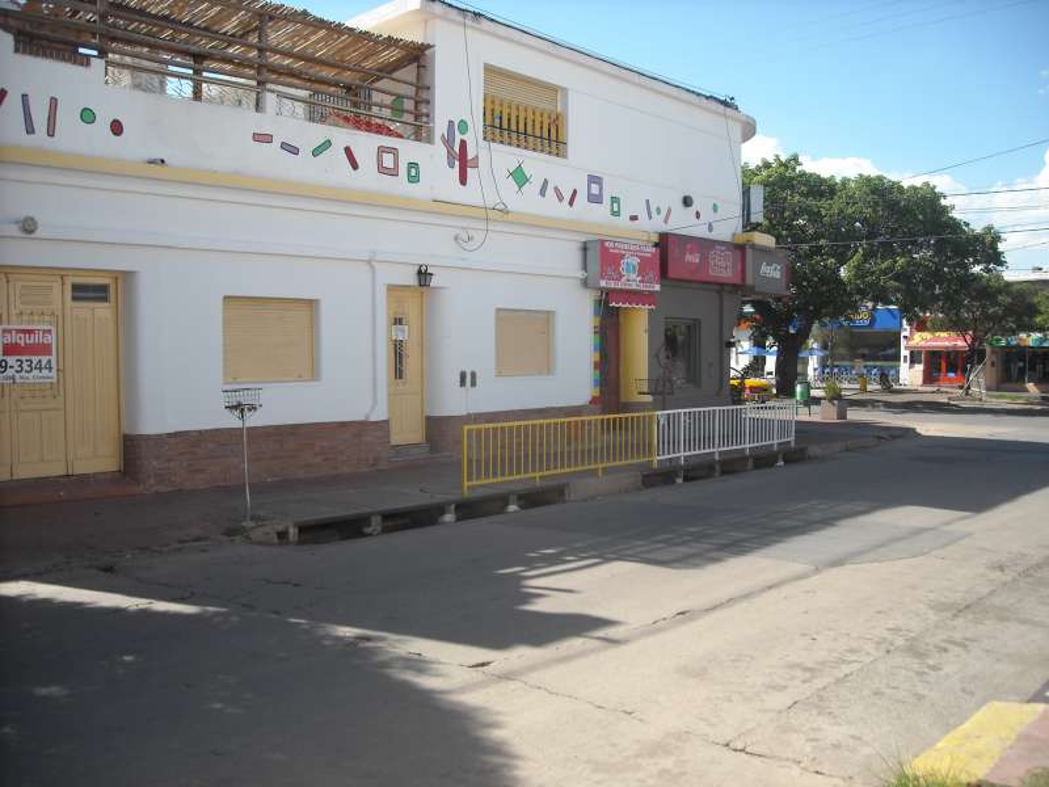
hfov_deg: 52.6
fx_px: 1061
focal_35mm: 35
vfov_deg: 40.7
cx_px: 524
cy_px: 394
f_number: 5.6
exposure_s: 1/168
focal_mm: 5.7
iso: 64
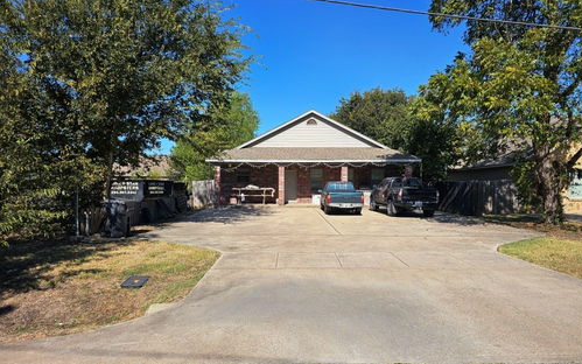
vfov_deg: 49.3
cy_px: 186
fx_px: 397
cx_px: 297
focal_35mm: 25
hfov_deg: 72.5
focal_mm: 6.3
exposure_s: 1/968
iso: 10
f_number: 1.7
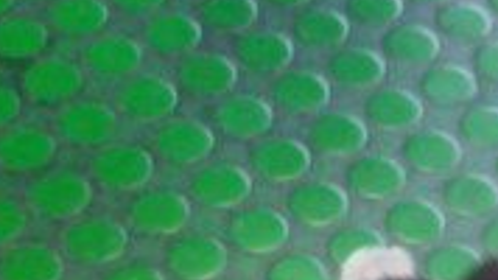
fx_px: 1888
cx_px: 568
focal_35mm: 143
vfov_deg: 8.1
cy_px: 522
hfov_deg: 14.6
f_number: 1.8
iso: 320
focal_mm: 5.4
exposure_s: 1/40
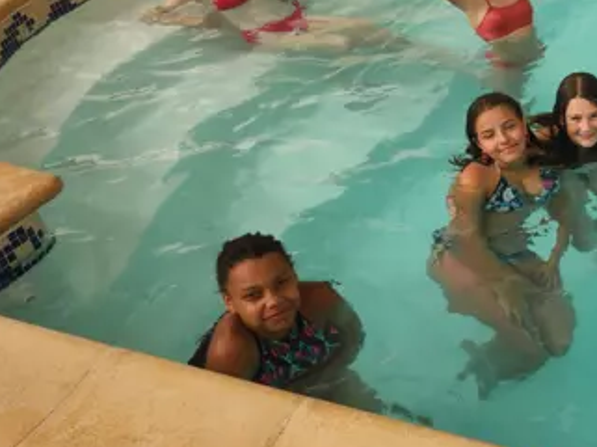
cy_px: 175
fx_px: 1051
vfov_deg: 23.9
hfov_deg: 28.6
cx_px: 666
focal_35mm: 61
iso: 12
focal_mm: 6.4
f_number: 1.8
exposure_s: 1/873
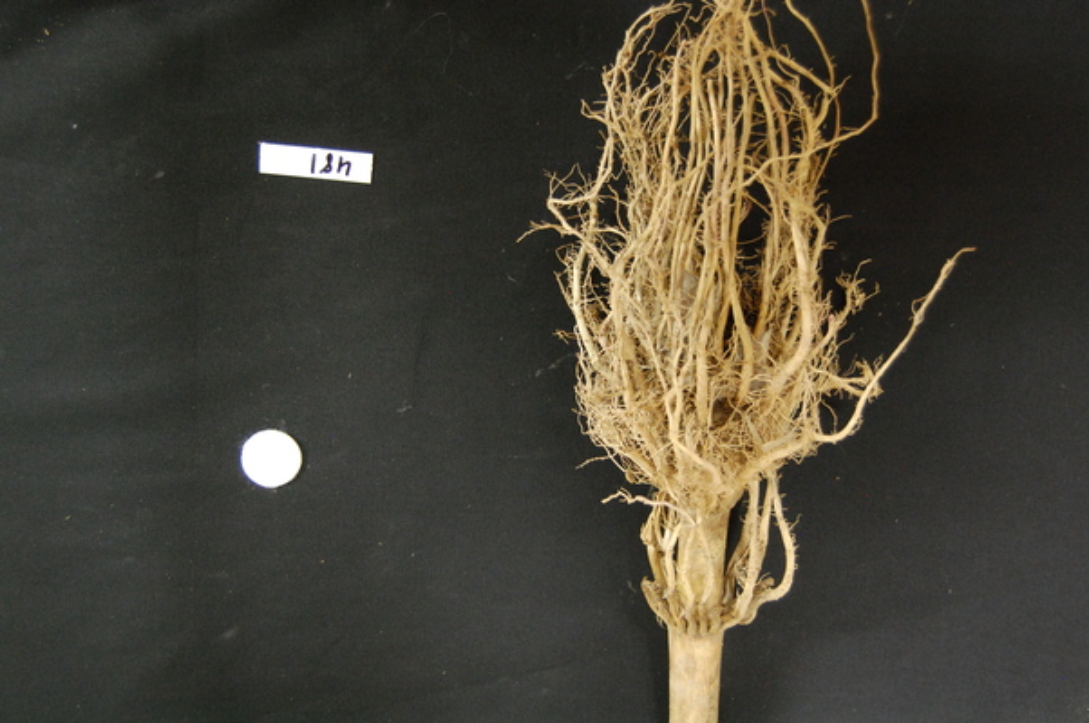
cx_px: 544
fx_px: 1405
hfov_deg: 42.4
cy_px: 362
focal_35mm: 46
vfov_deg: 28.9
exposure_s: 1/10
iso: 1600
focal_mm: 31
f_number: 4.5
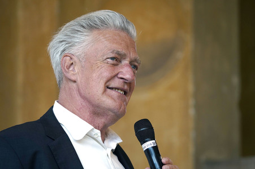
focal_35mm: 200
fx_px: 1416
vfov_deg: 6.9
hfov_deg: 10.3
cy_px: 84
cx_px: 128
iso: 1250
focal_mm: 200
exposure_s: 1/160
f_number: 6.3
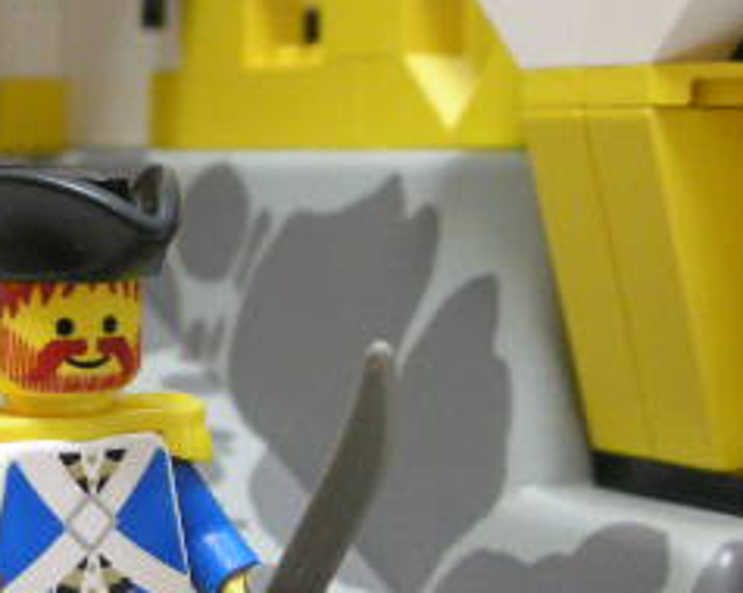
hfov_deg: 20.4
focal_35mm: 92
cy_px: 318
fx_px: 2021
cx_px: 87
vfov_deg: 16.7
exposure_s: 1/12
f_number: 2.8
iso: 200
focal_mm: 5.8
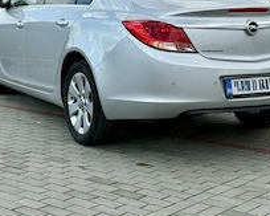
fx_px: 735
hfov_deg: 20.8
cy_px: 53
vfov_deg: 16.6
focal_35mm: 92
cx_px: 135
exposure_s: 1/5208
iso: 80
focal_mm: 6.76
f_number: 1.78
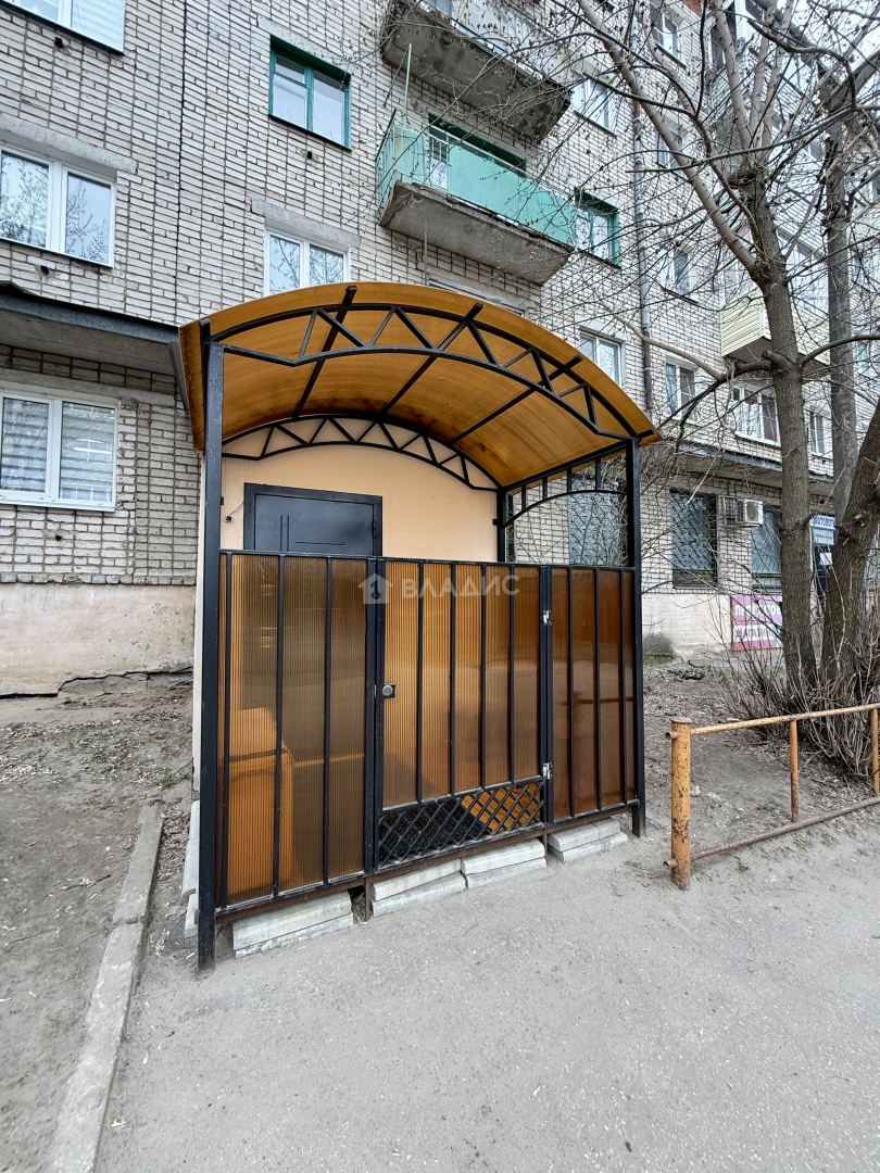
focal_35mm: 14
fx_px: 475
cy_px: 586
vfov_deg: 102.1
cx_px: 440
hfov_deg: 85.7
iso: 160
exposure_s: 1/99
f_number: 2.2
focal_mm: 2.22
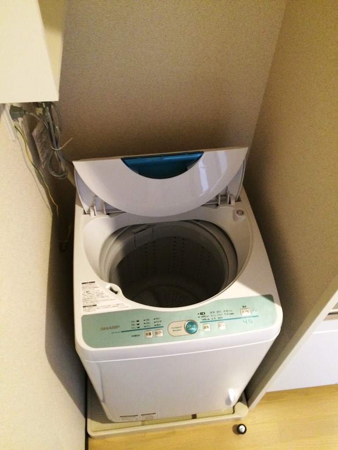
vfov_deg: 61.7
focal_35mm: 29
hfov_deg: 48.2
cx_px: 169
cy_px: 225
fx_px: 378
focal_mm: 4.15
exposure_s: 1/20
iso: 320
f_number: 2.2
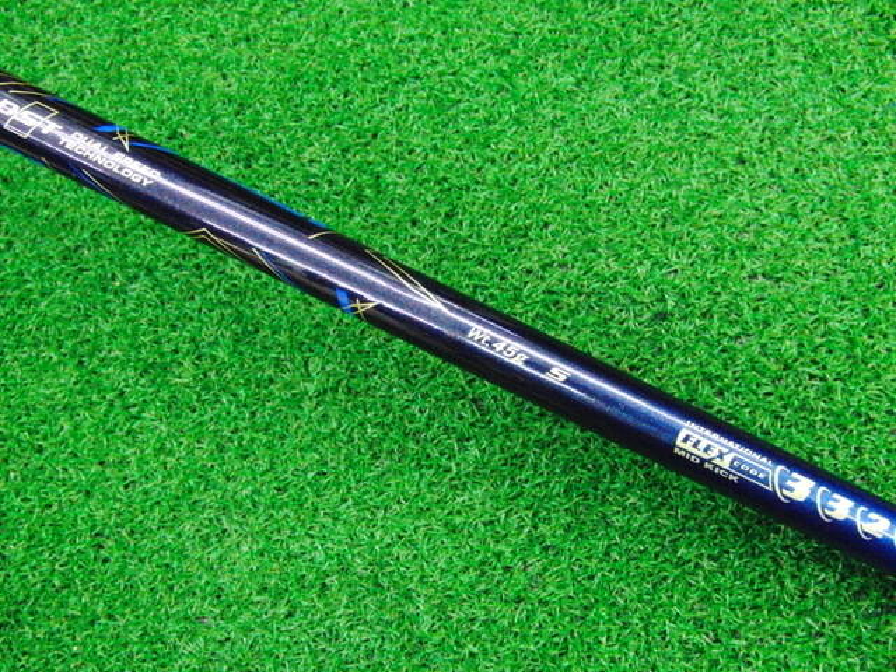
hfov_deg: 50.1
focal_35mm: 37
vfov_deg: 38.7
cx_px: 448
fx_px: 958
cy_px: 336
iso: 3200
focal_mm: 6.42
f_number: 3.6
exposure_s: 1/160
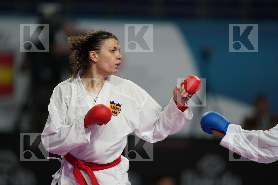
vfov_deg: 3.4
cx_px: 139
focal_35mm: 400
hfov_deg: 5.2
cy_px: 92
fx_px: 3089
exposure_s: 1/1000
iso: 1250
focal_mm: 400
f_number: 2.8
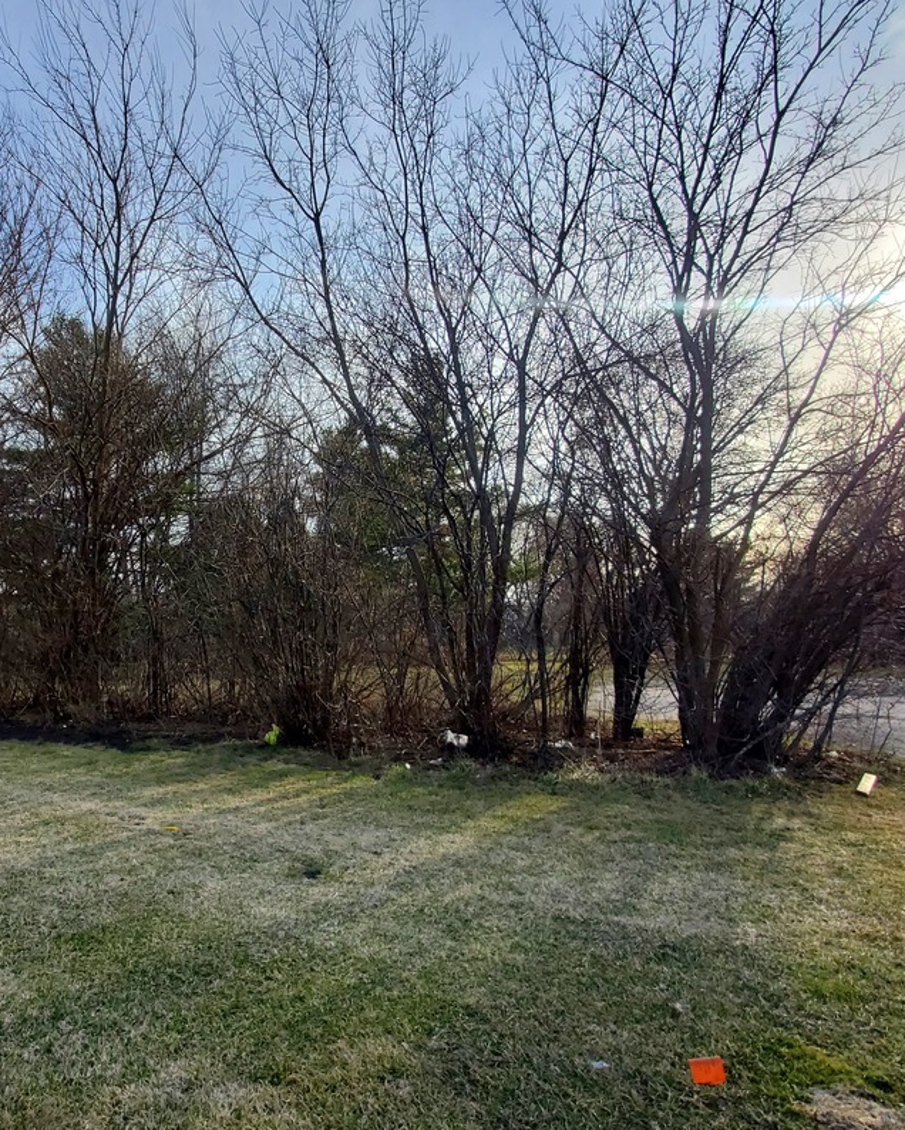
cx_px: 256
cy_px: 609
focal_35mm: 23
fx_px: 769
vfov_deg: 72.5
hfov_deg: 58.6
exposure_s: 1/792
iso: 50
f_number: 2.2
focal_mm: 1.8
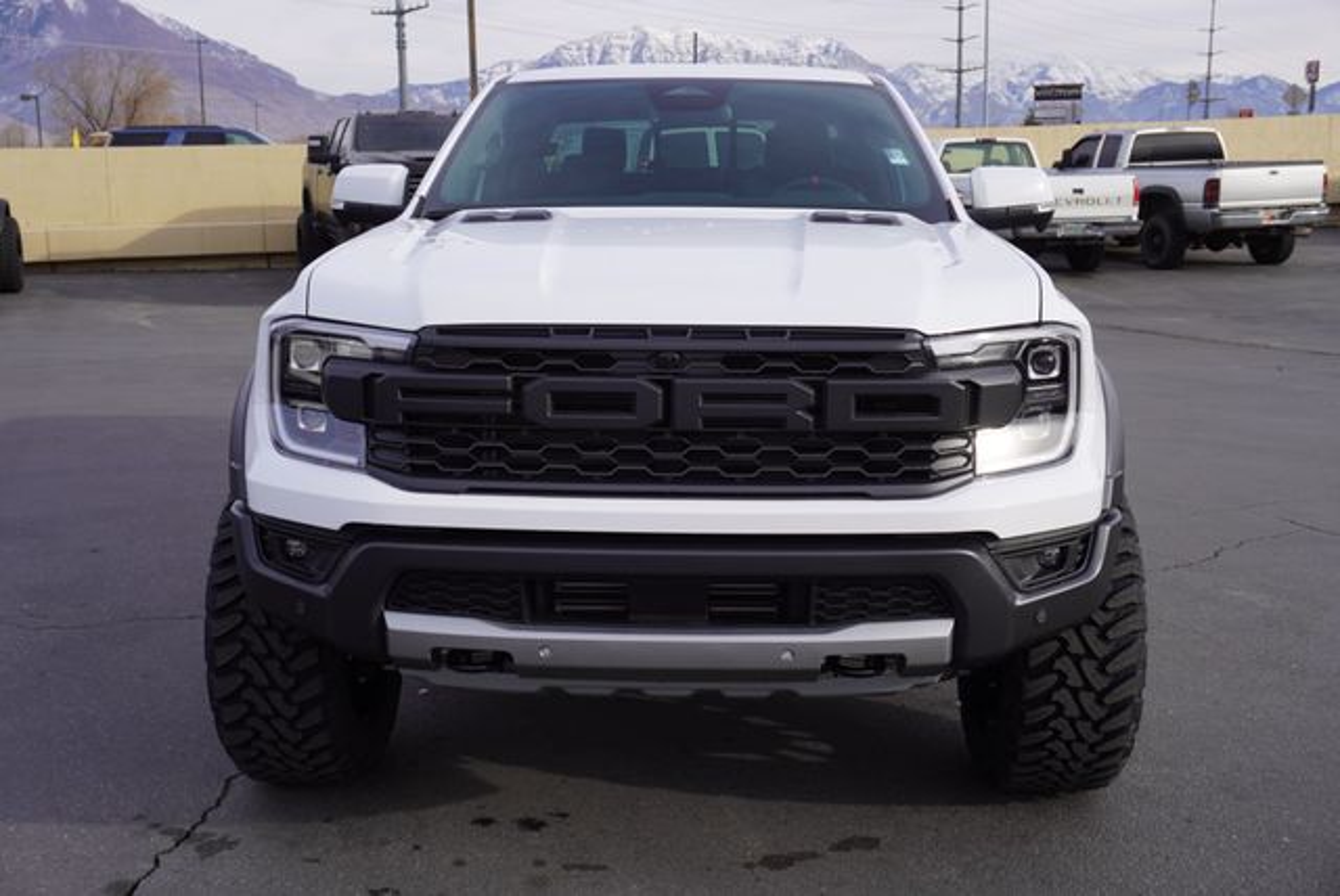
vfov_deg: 34.3
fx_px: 1453
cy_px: 448
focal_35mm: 39
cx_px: 670
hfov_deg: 49.5
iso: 100
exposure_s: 1/160
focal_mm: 26
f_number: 8
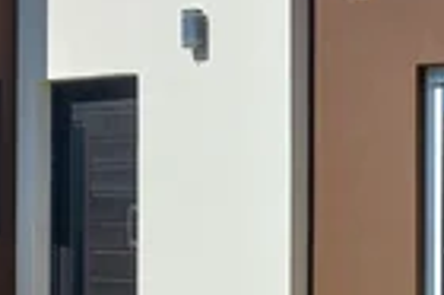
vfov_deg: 16.6
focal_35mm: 82
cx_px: 343
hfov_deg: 24.5
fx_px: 1010
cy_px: 171
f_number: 1.8
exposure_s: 1/1026
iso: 25
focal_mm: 4.6
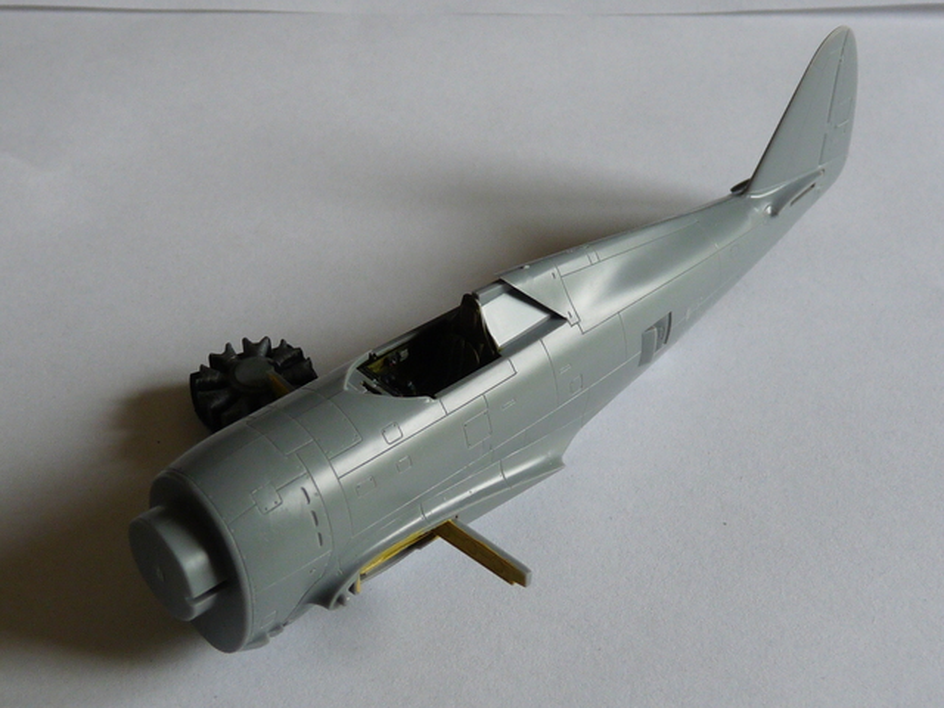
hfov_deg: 38.2
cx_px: 472
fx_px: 1364
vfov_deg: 29.1
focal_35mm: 50
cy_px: 354
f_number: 2.8
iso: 160
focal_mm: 5
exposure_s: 1/30
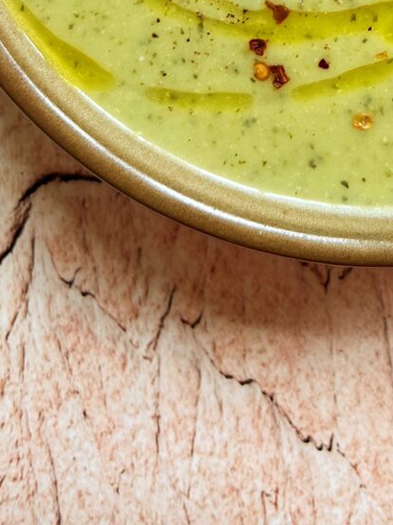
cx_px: 381
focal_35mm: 73
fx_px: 1105
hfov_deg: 19.6
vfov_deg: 22.8
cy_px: -211
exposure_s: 1/198
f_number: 1.5
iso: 40
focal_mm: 5.7
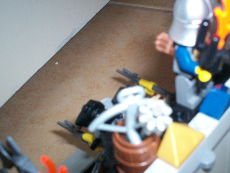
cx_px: 157
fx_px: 359
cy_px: 86
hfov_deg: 35.1
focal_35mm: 54
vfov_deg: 27.0
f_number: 4.5
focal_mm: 6
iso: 140
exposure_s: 1/60
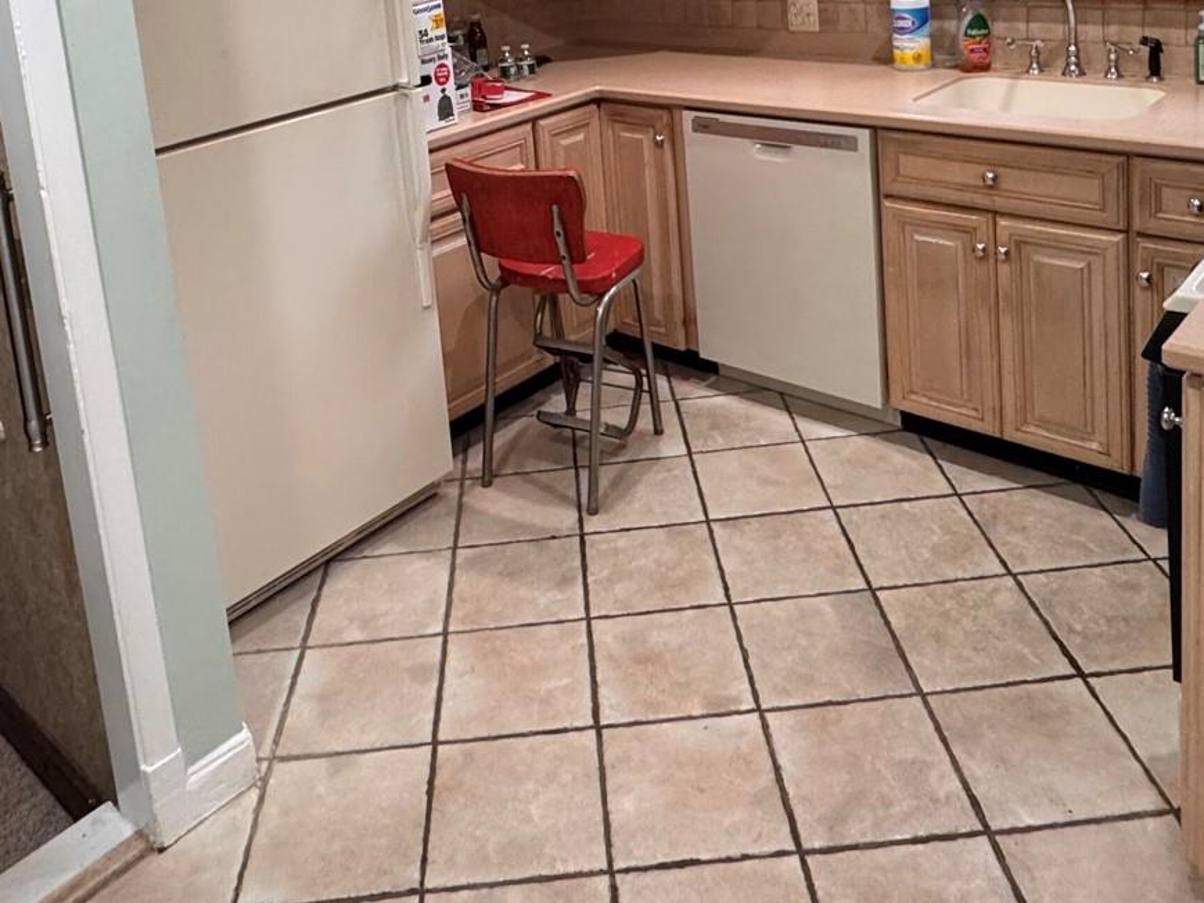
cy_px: 44
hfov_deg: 55.3
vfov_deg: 39.0
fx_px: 1148
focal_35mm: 33
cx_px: 565
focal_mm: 2.22
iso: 320
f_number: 2.2
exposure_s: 1/120
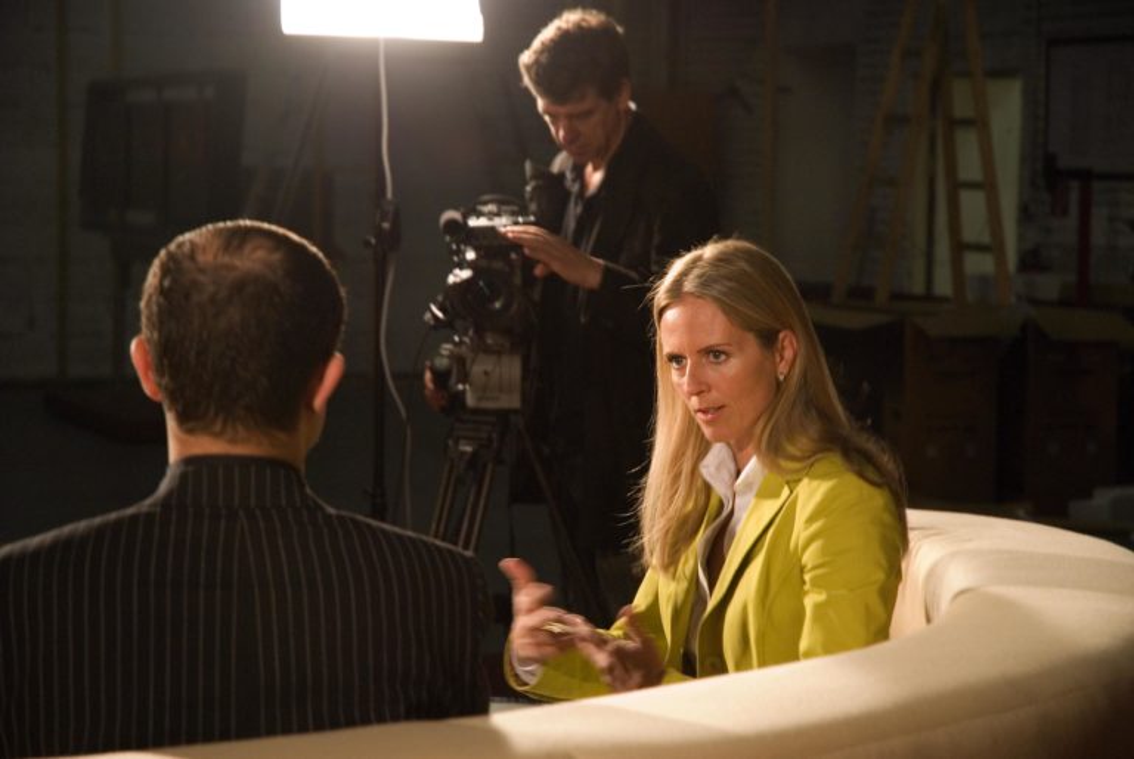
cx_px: 567
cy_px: 380
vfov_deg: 13.1
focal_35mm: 105
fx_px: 3311
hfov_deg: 19.4
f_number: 4.5
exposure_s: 1/40
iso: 800
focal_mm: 70
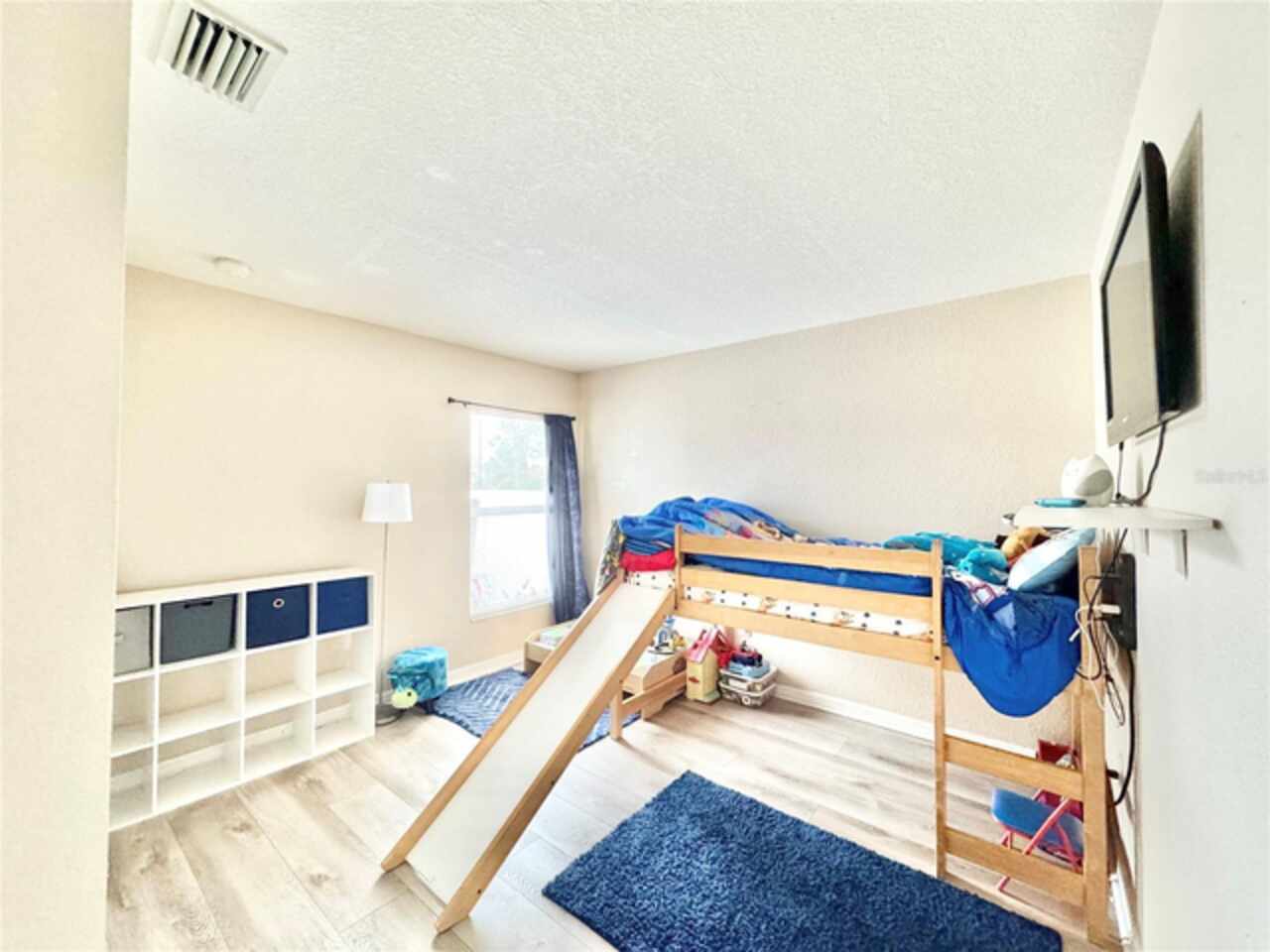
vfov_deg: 85.7
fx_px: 514
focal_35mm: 14
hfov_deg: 102.1
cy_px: 476
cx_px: 635
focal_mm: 2.22
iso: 320
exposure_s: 1/60
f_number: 2.2
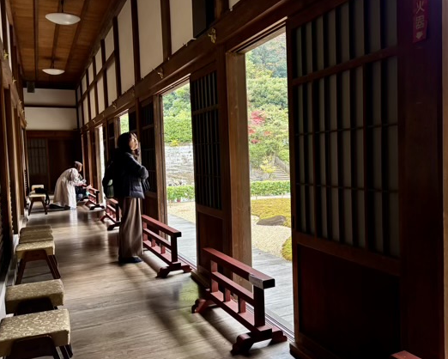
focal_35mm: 34
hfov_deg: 52.0
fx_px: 451
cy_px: 178
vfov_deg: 43.4
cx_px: 291
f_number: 1.6
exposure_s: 1/60
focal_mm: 5.96
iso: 160
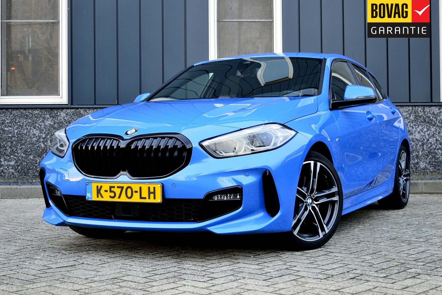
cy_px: 148
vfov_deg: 23.8
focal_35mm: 57
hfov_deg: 35.1
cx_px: 221
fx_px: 700
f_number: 5
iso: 800
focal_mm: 38
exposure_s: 1/60
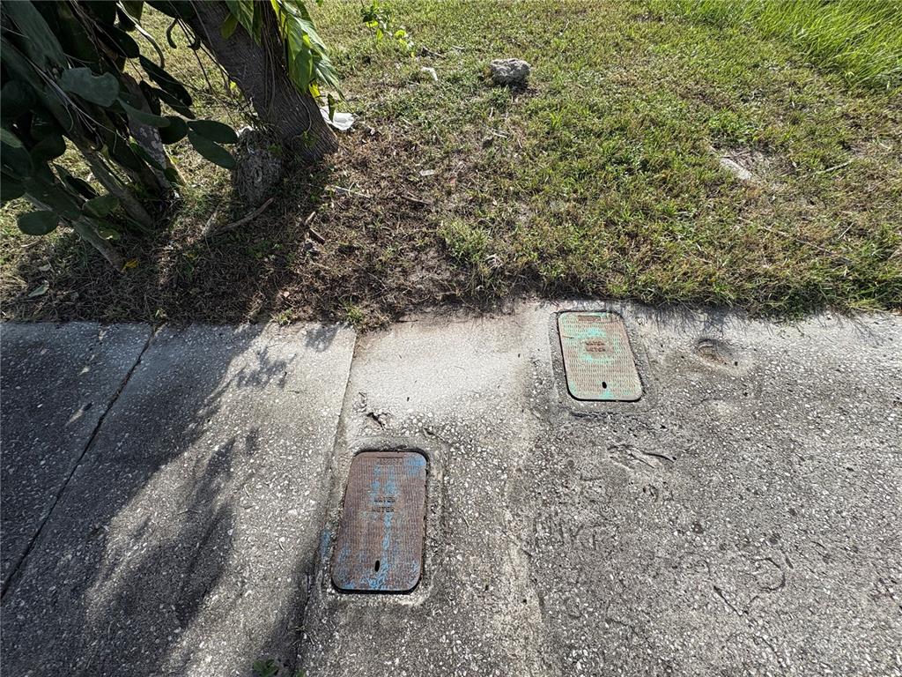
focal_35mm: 14
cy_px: 338
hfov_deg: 102.1
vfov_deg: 85.7
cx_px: 451
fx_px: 365
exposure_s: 1/1110
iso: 50
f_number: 2.2
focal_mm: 2.22
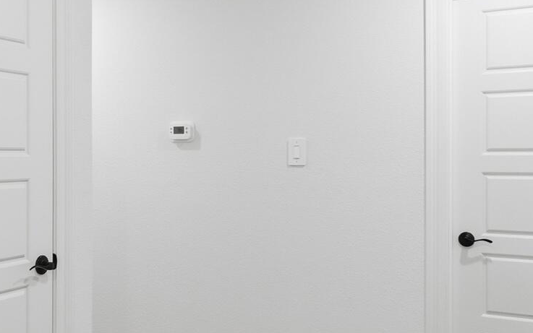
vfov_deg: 27.4
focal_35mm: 47
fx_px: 683
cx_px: 112
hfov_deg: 41.0
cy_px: 163
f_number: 8
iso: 500
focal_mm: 17
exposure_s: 1/80
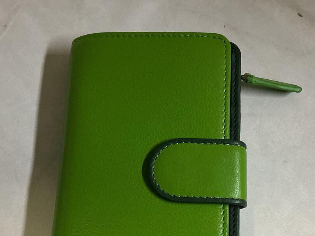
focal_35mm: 54
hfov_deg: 35.5
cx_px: 180
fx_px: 491
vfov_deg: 26.8
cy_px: 169
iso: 160
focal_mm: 3
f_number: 1.8
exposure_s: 1/50
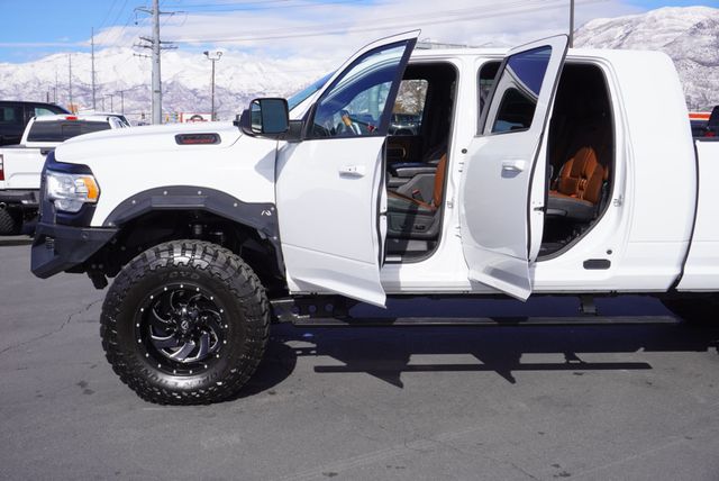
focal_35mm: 42
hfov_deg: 46.4
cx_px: 360
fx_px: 840
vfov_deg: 32.0
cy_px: 240
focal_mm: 28
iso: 100
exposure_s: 1/200
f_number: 11
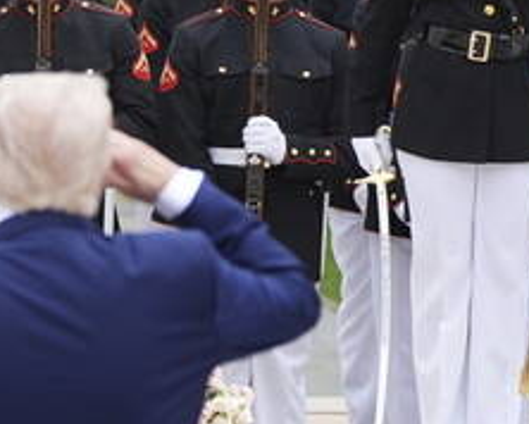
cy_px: 286
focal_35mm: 520
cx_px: -315
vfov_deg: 3.0
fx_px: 8148
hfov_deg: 3.7
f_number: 5.6
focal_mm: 154
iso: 640
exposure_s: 1/1000
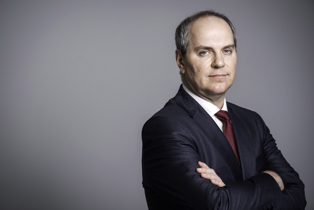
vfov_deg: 13.1
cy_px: 105
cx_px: 157
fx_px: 916
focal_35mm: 105
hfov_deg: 19.4
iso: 200
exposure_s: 1/200
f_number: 6.3
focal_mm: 105
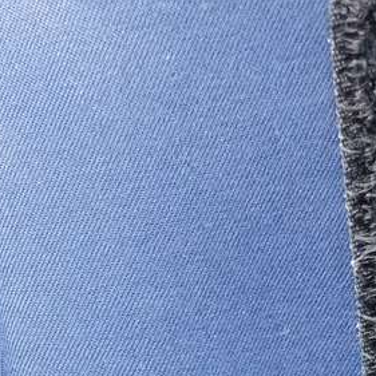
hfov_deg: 14.8
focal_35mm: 103
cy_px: 297
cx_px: -296
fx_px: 1266
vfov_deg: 16.8
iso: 243
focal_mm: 4.5
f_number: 2
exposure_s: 1/50
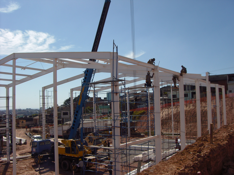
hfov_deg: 50.1
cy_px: 88
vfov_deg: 38.7
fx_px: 250
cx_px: 117
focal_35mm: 37
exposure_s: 1/1250
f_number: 4.3
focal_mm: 6.2
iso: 80
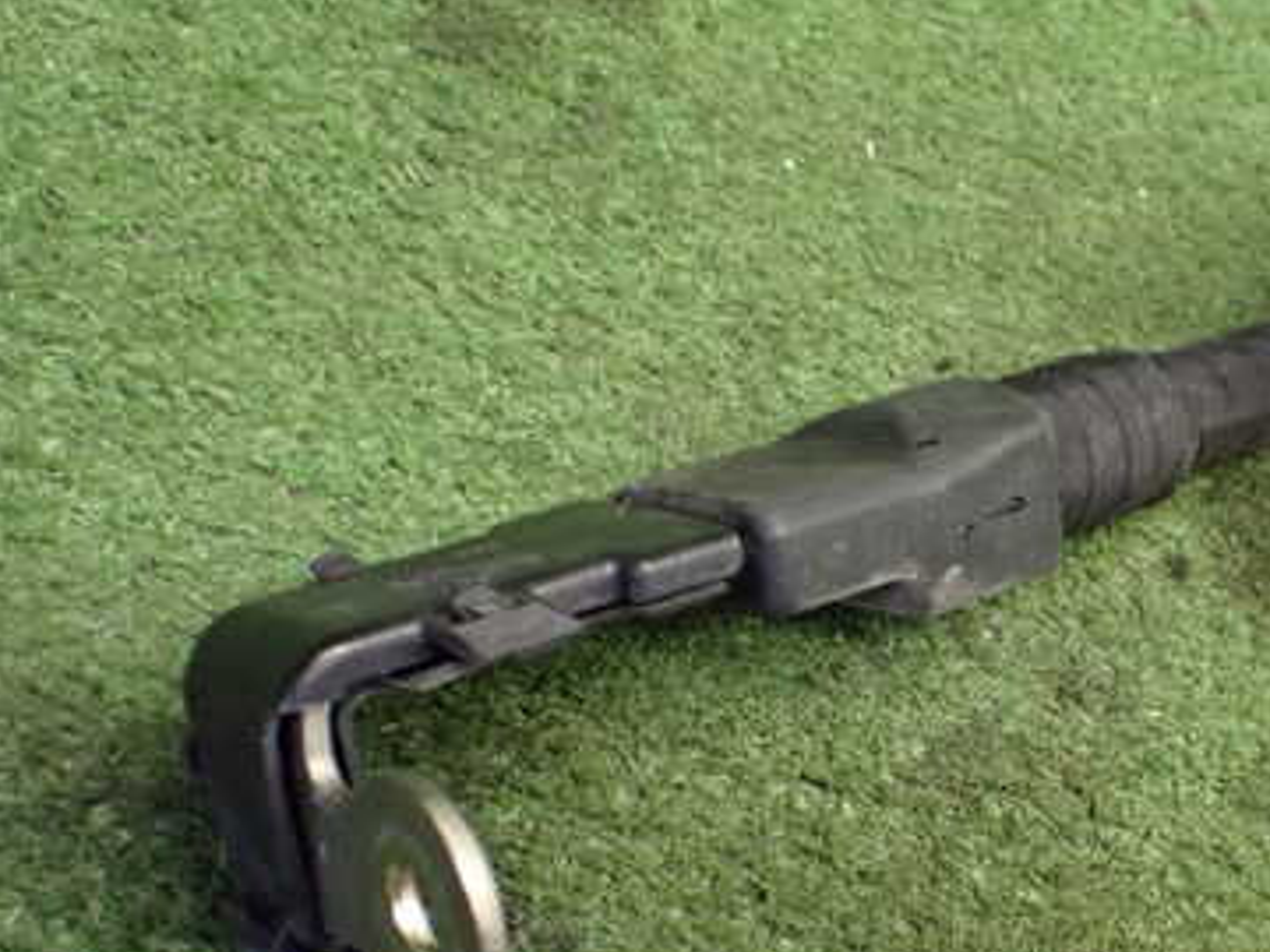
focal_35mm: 50
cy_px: 642
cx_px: 931
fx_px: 1834
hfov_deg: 37.4
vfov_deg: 28.9
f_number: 2.3
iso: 800
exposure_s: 1/100
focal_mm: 5.4
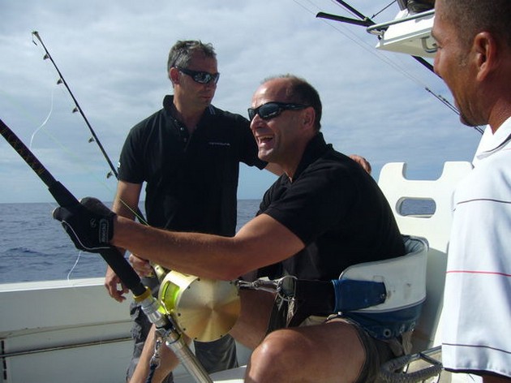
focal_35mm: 35
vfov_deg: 40.7
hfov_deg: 52.6
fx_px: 516
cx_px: 256
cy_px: 192
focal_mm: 5.8
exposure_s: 1/800
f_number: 5.6
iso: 100
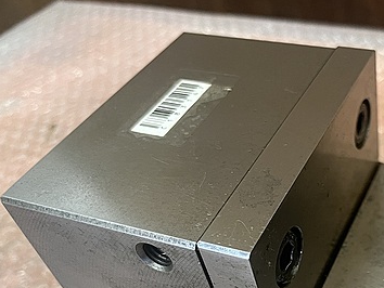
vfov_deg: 30.3
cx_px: 343
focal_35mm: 47
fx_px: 522
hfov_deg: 37.8
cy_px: 223
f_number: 1.6
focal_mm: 5.1
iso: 160
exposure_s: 1/60
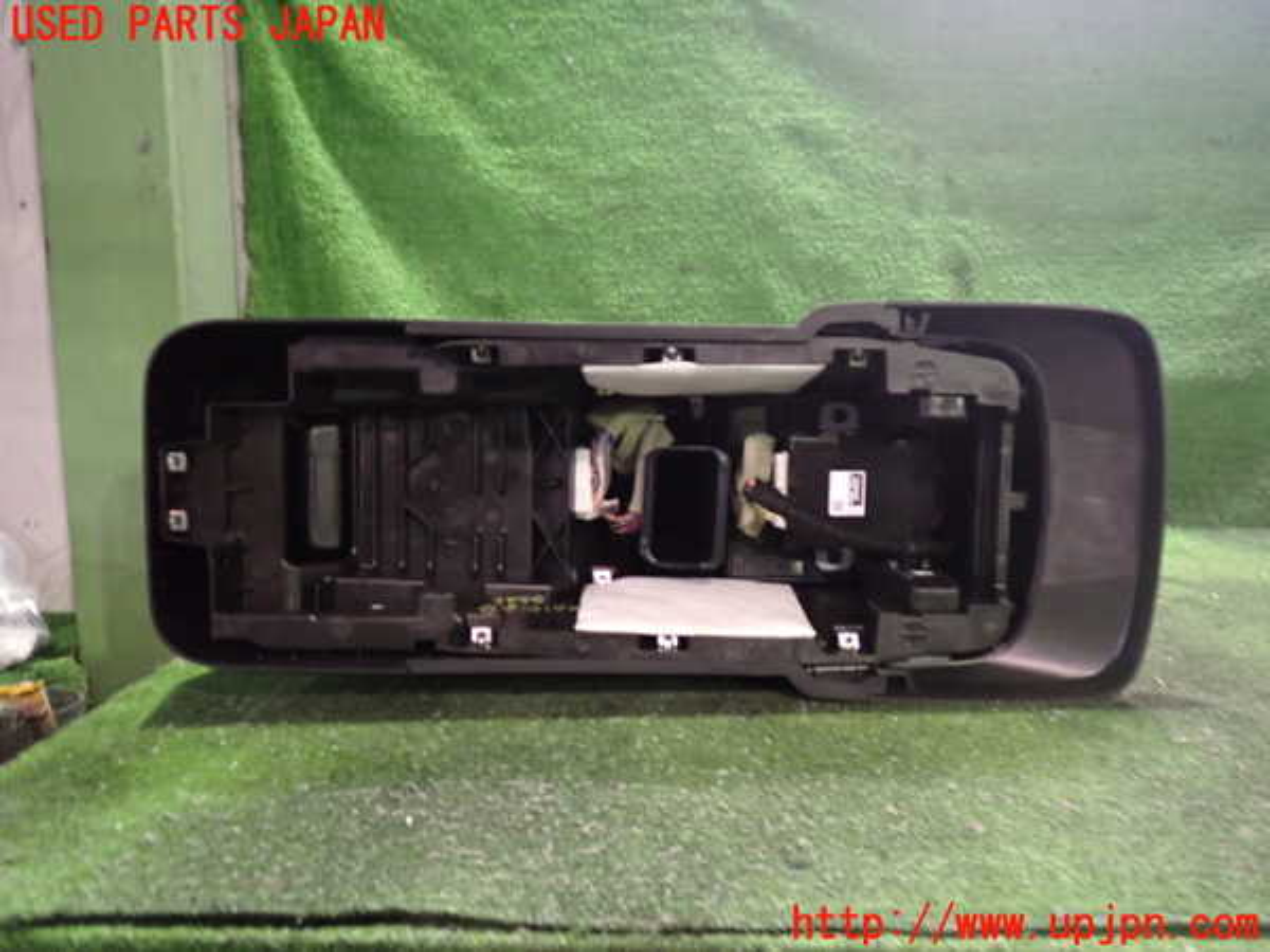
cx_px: 635
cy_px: 476
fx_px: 1101
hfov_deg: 60.0
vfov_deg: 46.8
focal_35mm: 30
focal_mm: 5.4
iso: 800
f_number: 2.3
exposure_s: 1/15
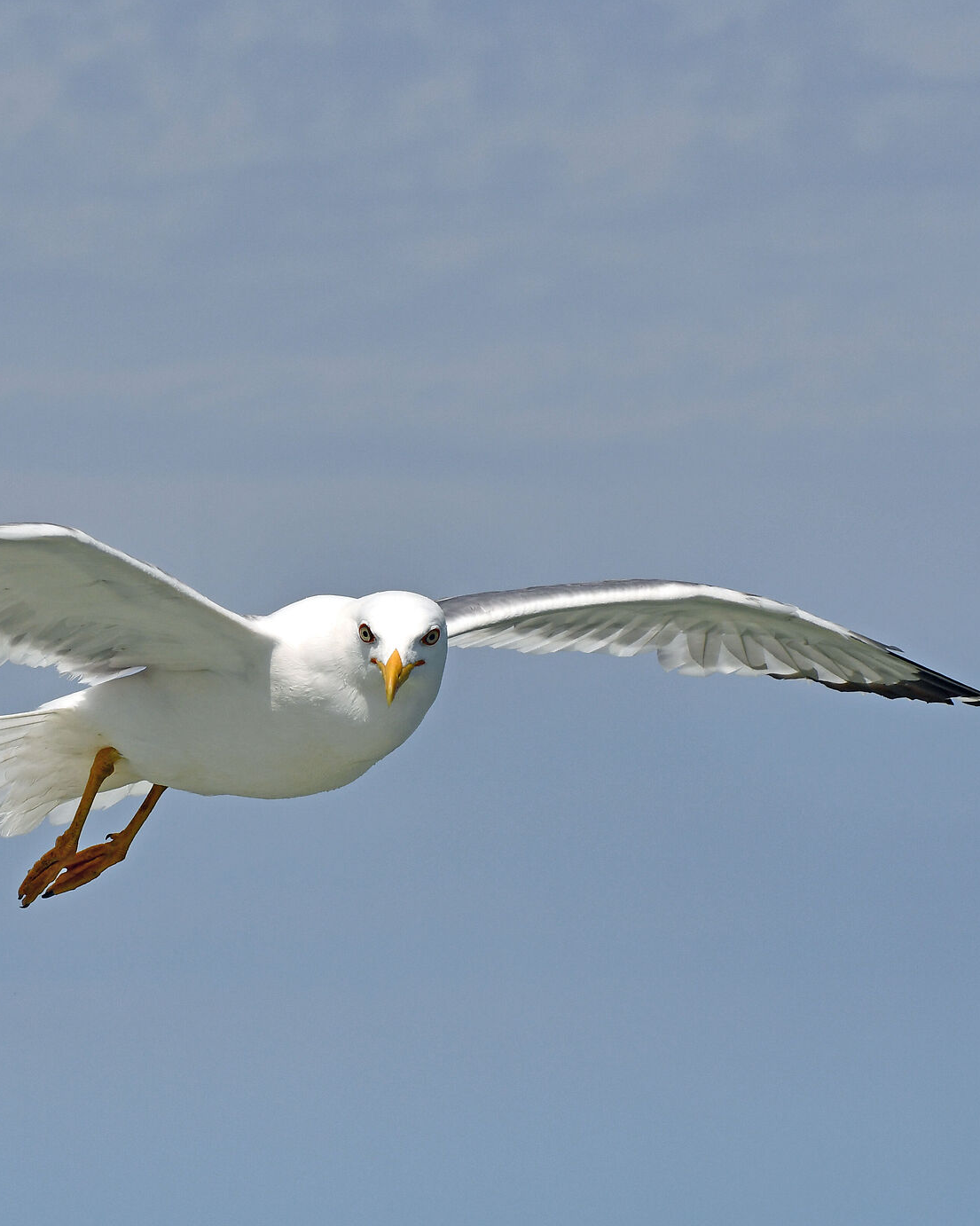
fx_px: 9756
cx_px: 265
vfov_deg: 7.2
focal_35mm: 269
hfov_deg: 5.7
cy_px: 616
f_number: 9
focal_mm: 110
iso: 200
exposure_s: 1/1250
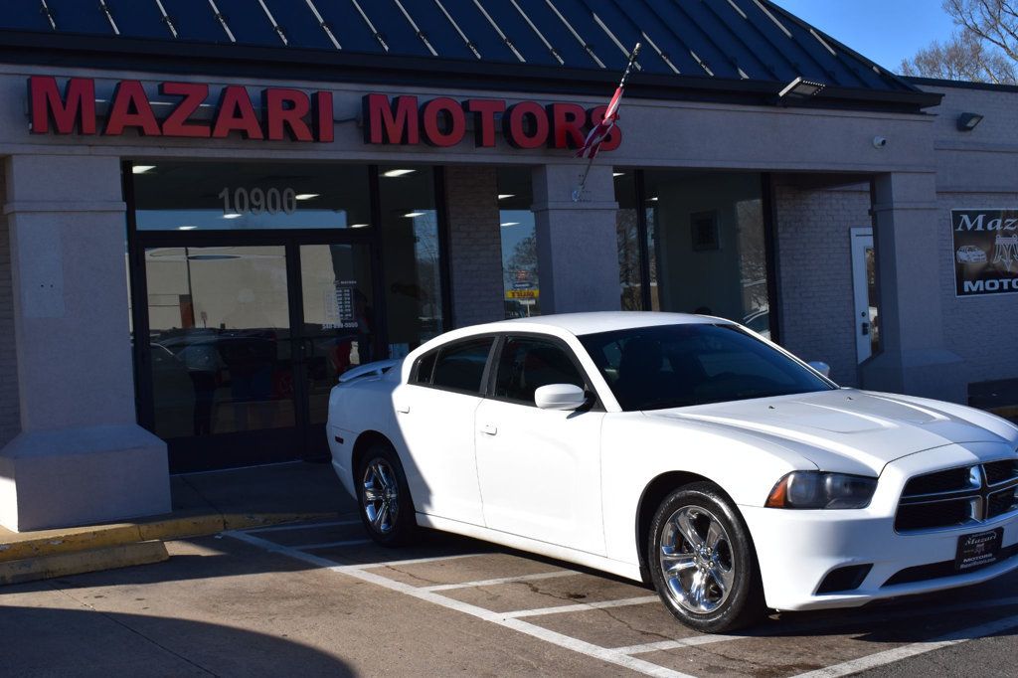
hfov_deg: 42.3
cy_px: 339
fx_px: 1314
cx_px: 509
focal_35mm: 46
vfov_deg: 28.9
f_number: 11
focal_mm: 31
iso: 320
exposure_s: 1/500
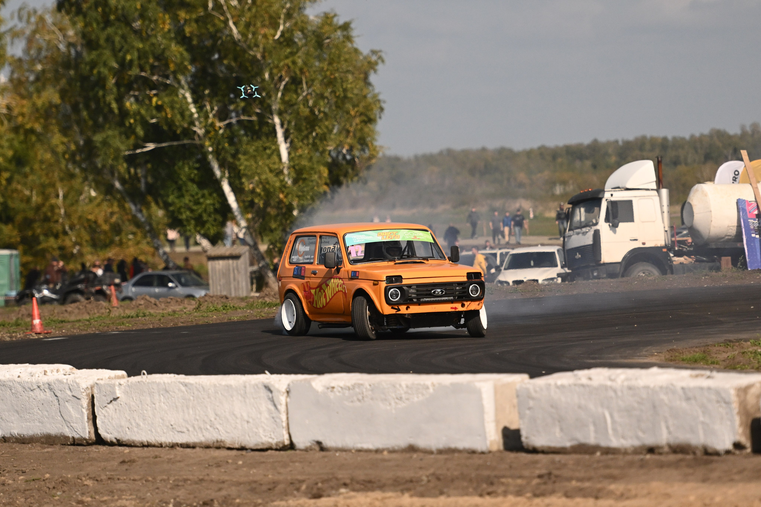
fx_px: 5706
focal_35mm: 270
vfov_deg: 5.1
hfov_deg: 7.6
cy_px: 254
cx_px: 380
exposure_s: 1/32000
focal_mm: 180
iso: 1000
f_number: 2.8
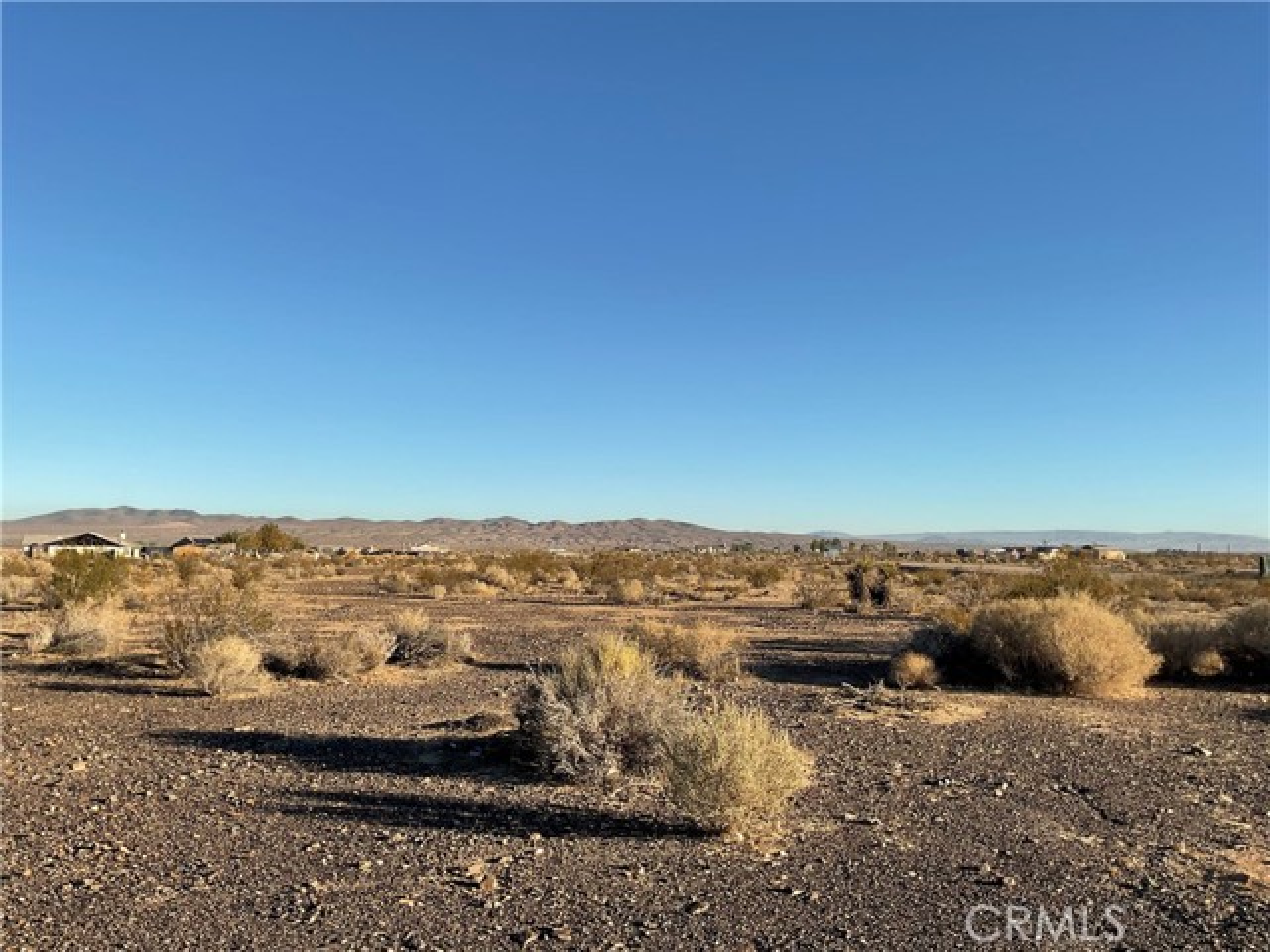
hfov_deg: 61.7
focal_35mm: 29
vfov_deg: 48.2
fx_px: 1064
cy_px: 476
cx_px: 635
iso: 16
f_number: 1.8
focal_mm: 3
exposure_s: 1/1730
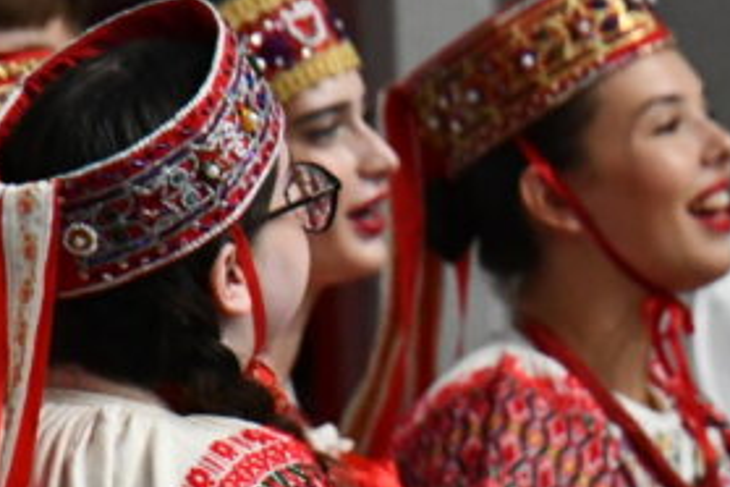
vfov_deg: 1.0
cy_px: 486
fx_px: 27941
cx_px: 798
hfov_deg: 1.5
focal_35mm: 1378
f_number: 7.1
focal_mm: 250
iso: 3200
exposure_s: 1/800
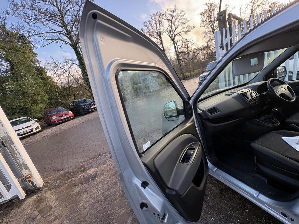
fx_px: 121
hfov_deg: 102.1
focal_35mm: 14
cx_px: 150
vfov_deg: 85.7
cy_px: 112
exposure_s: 1/99
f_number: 2.2
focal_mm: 2.22
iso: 40
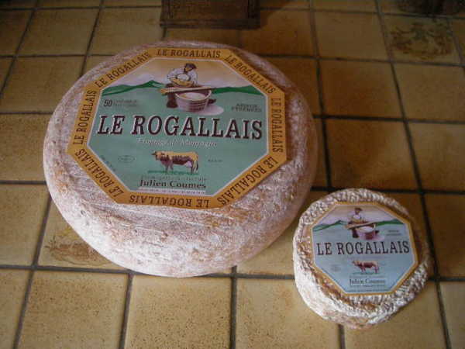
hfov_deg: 52.6
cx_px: 232
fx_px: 470
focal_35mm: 35
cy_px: 174
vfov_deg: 40.7
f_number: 2.8
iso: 400
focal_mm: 5.7
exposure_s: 1/22.3
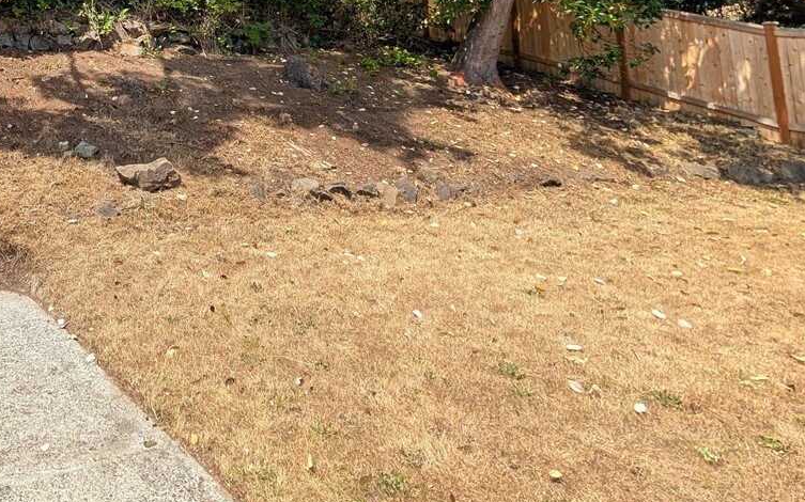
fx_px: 592
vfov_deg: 40.1
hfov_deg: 60.6
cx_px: 120
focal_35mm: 27
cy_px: -5
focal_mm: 2.02
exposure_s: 1/1502
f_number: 1.7
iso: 47
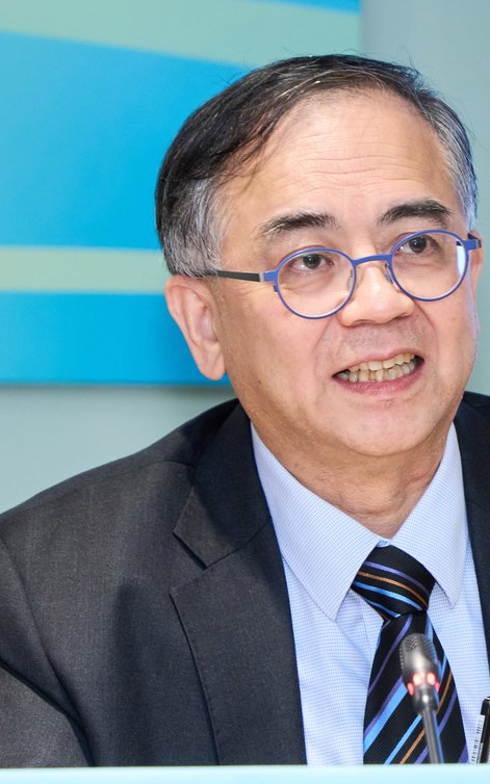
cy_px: 499
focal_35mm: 278
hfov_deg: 4.7
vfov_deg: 7.6
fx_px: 5942
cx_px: 417
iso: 2000
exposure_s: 1/100
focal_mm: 127
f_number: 5.6
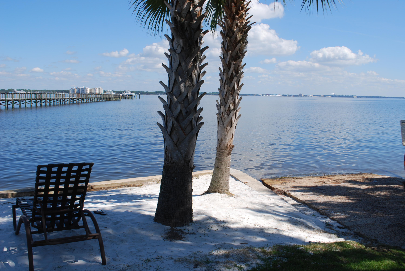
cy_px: 136
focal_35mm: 36
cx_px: 202
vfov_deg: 37.0
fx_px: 405
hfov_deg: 53.1
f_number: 8
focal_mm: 24
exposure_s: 1/250
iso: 100
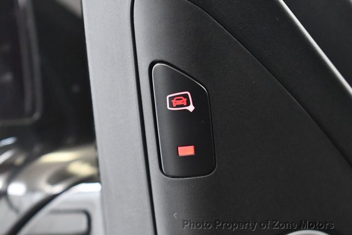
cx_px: 176
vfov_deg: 12.5
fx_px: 1077
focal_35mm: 110
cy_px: 118
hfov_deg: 18.6
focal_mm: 55
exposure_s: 1/60
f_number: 5.6
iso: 4500
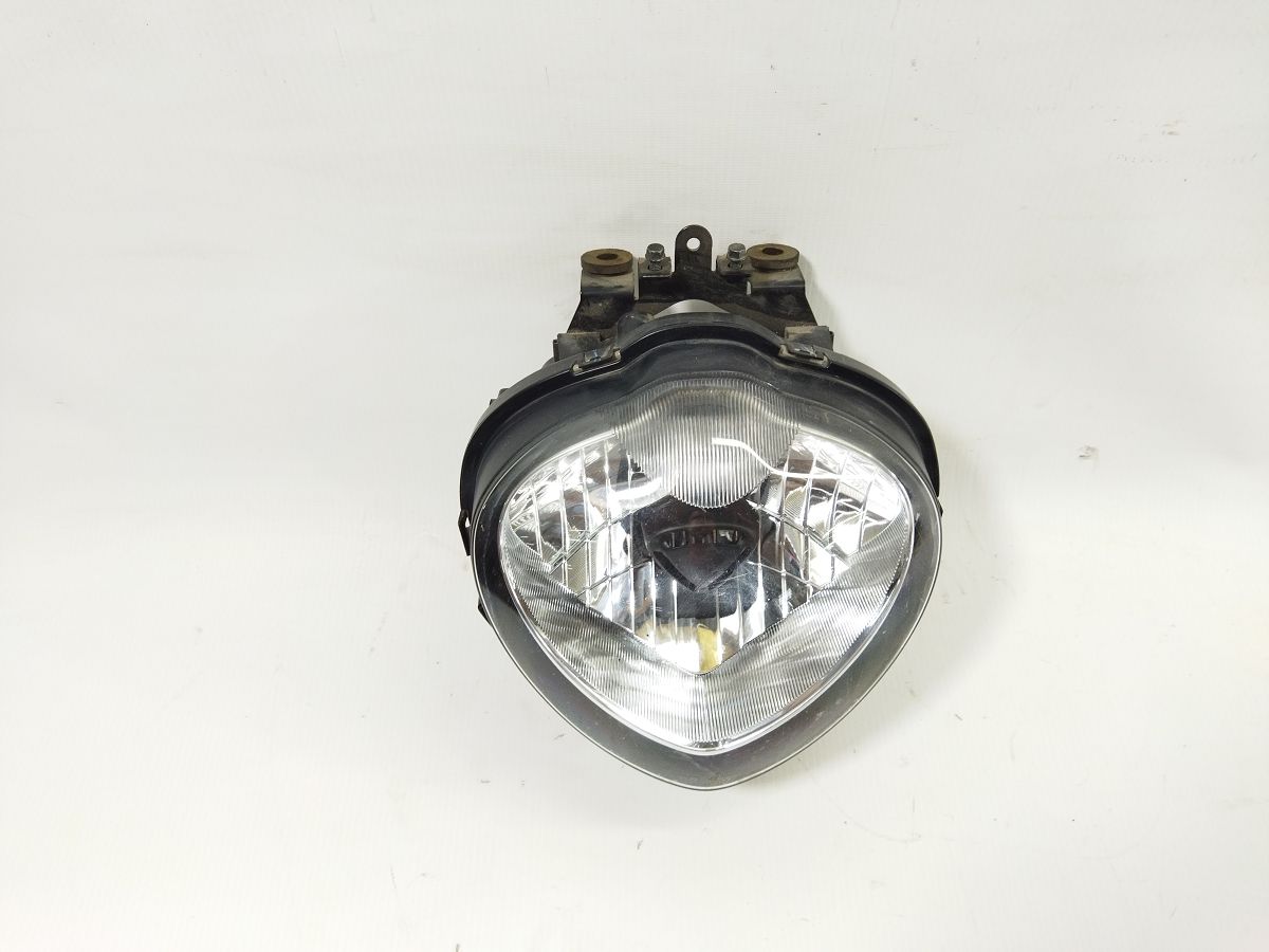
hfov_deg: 65.3
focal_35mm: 27
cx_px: 634
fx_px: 990
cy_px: 476
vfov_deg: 51.4
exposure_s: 1/100
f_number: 1.79
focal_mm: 4.71
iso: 148
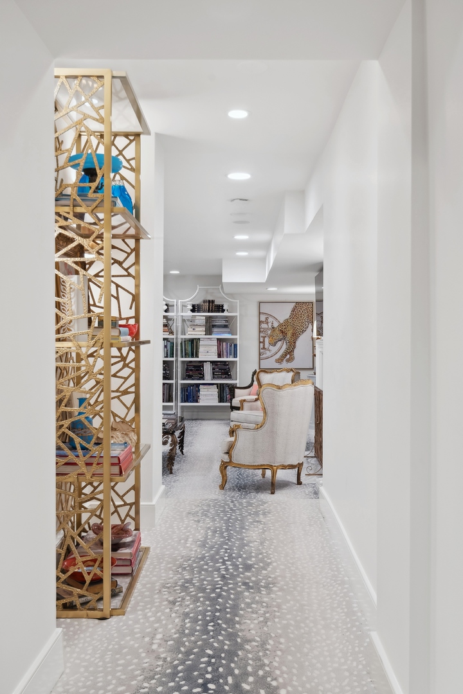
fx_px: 694
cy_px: 347
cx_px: 232
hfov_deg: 36.9
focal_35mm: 36
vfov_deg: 53.1
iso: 200
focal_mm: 24
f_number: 9
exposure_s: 1/4
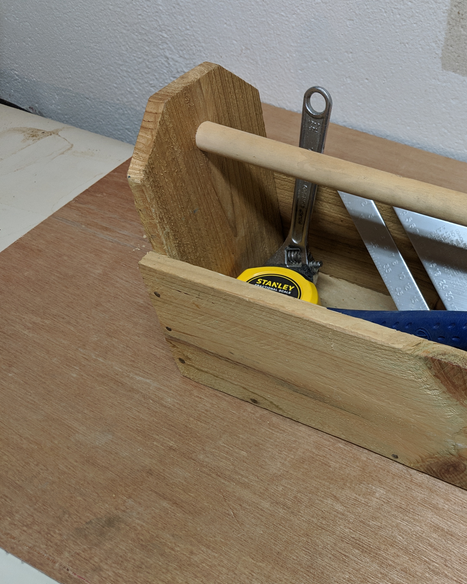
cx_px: 426
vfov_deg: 46.8
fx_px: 674
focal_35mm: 39
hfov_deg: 35.8
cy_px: 267
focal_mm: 4.44
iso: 162
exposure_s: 1/125
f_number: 1.8
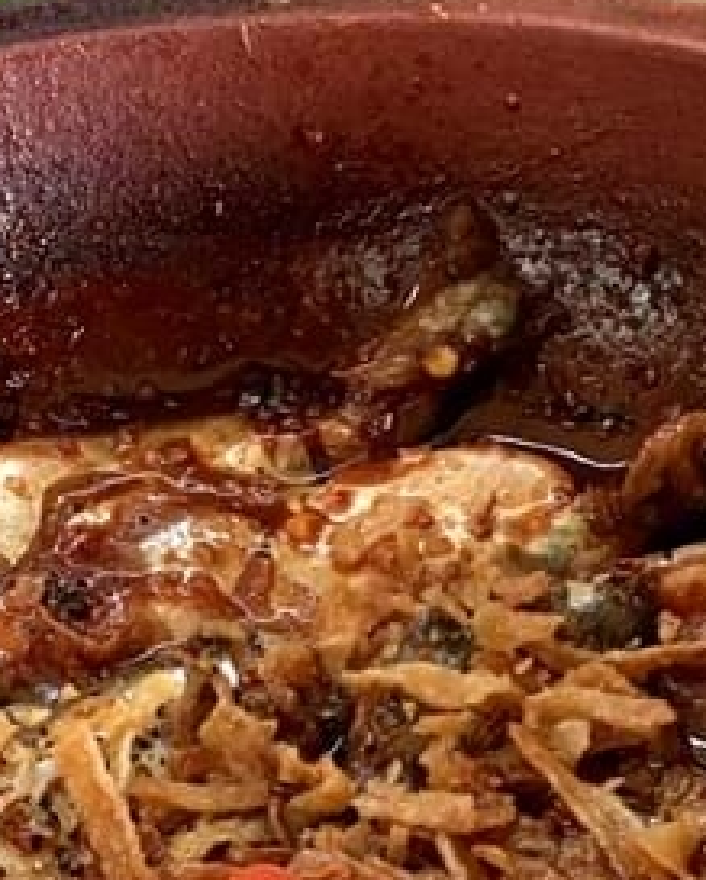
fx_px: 2764
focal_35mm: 106
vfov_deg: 17.7
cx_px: 264
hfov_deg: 14.5
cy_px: 854
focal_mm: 4.15
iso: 80
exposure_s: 1/33
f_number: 2.2
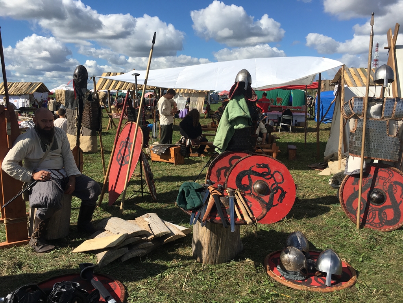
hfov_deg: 61.7
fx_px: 338
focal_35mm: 29
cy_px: 152
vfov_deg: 48.2
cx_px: 202
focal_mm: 4.15
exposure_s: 1/2079
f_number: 2.2
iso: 25
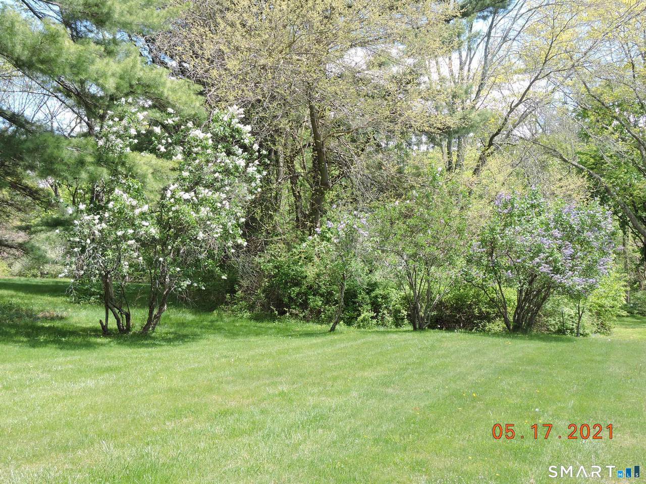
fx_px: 746
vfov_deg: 36.0
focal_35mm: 40
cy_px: 242
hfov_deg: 46.8
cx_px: 323
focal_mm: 7.2
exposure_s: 1/200
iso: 100
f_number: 3.8
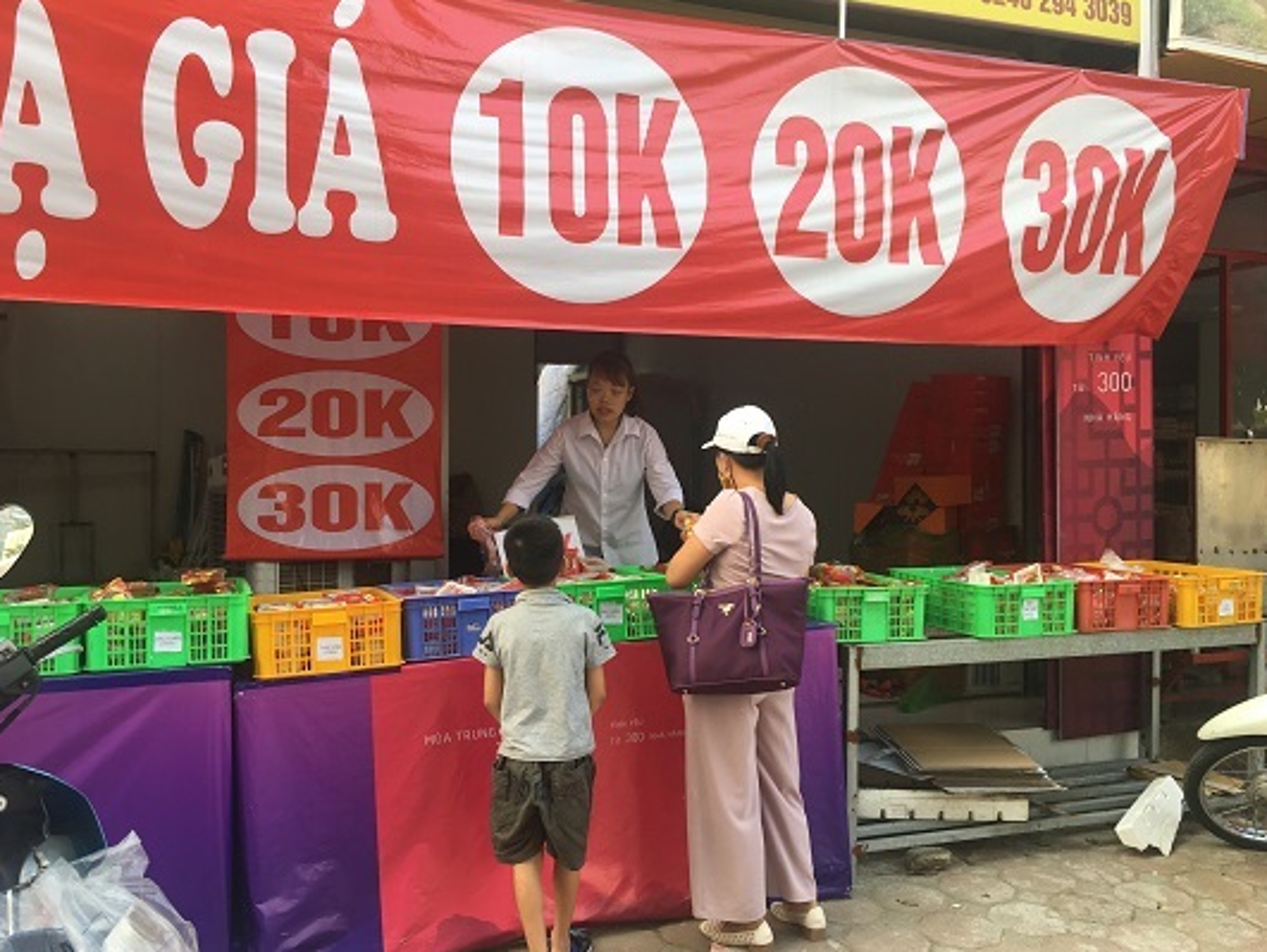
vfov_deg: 46.8
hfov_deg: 59.9
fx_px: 1099
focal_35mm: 30
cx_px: 630
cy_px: 489
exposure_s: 1/100
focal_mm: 4.15
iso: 25
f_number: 2.2
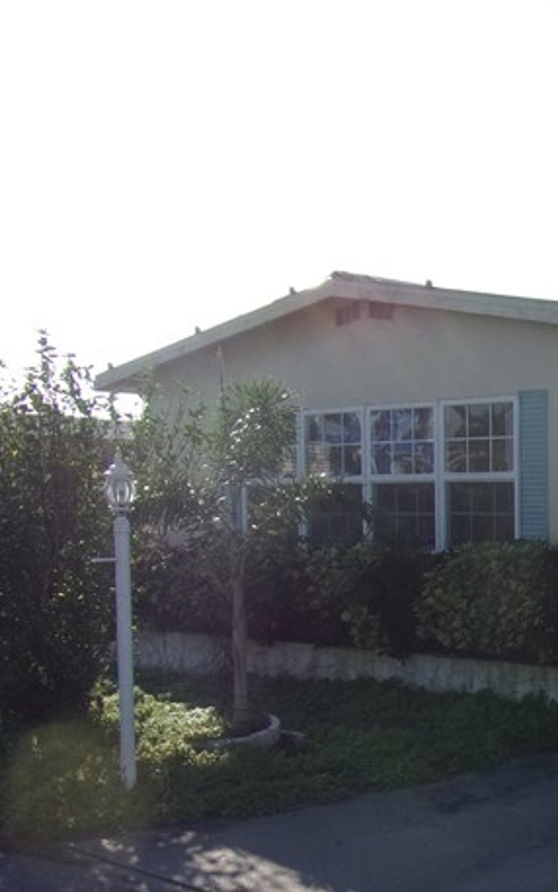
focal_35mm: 57
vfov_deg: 35.1
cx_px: 827
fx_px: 1386
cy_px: 630
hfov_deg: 19.8
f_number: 3.3
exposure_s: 1/1100
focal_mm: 4.3
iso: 80
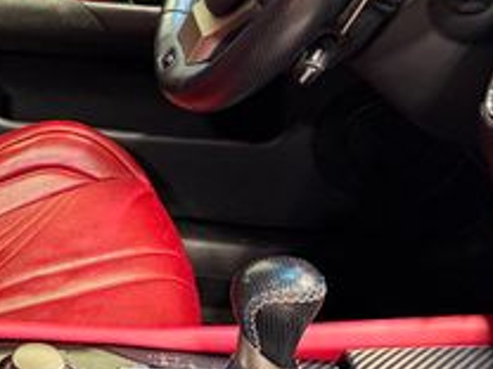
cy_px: 12
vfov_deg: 19.4
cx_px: -92
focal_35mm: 74
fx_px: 1054
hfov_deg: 24.0
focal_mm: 6.76
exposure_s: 1/60
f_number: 1.78
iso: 400
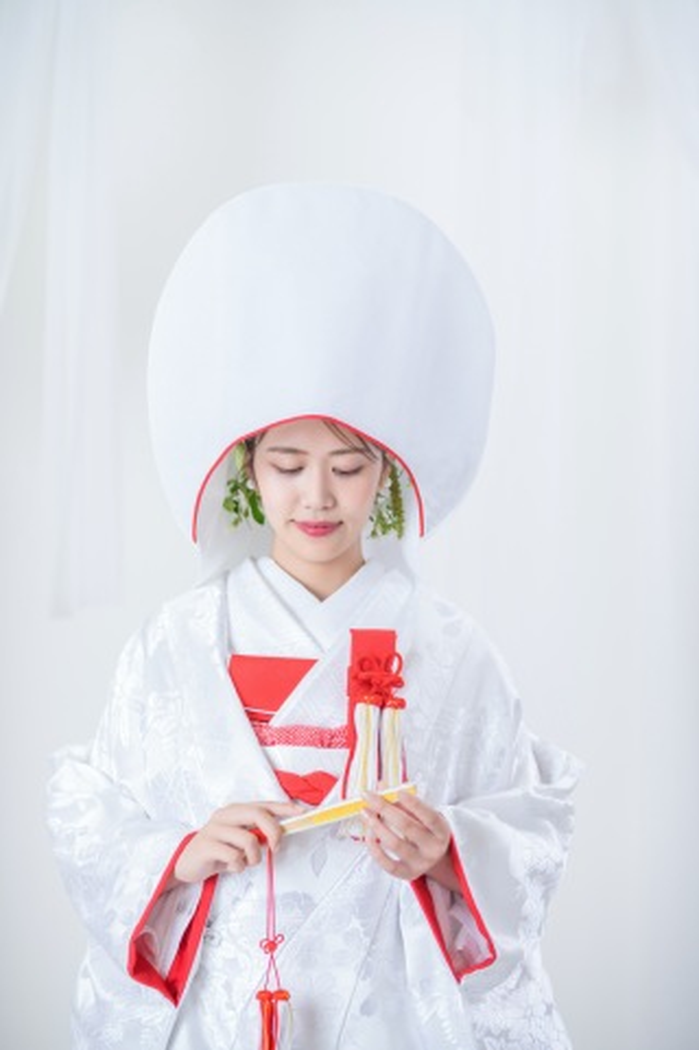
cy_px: 525
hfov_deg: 16.0
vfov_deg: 23.9
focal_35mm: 85
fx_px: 2479
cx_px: 350
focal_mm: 85
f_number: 2.8
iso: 320
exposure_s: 1/125
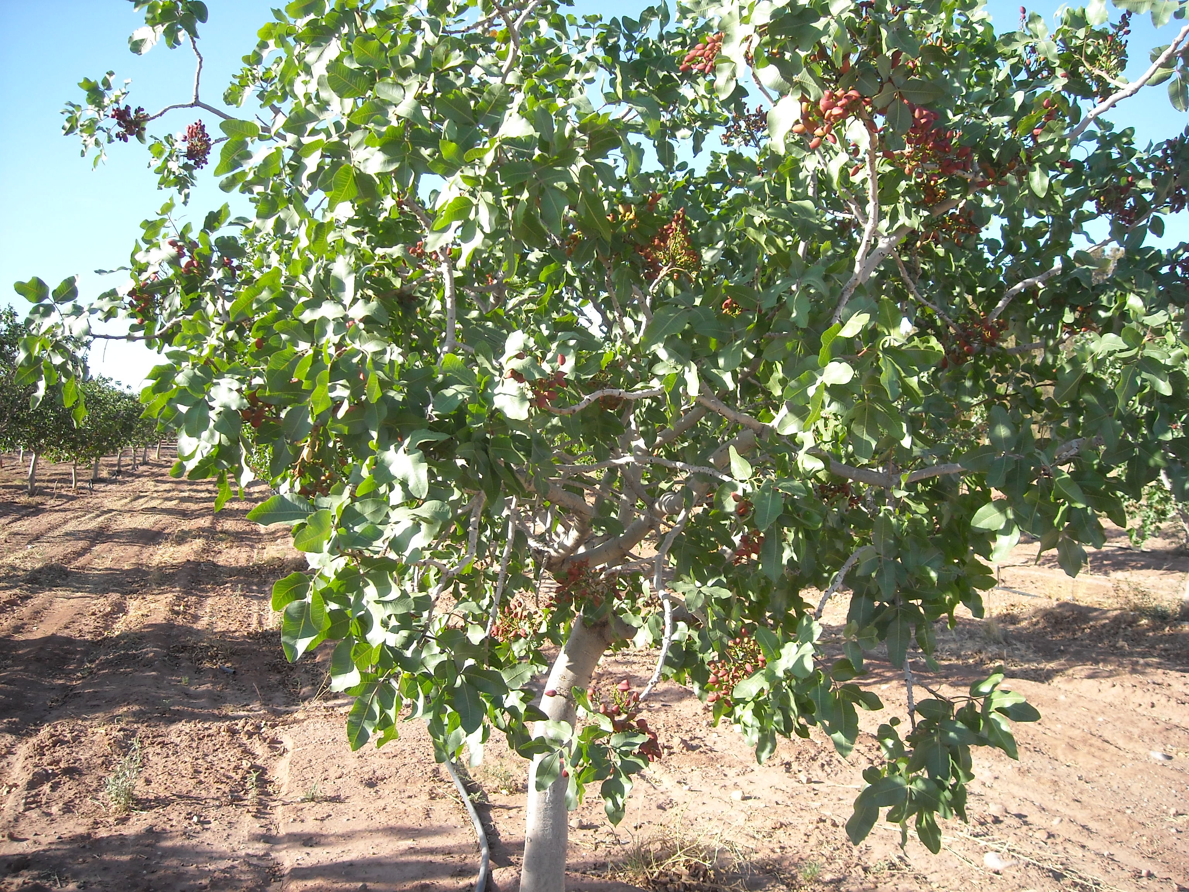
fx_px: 1202
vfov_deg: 40.7
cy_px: 446
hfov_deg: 52.6
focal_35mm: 35
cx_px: 594
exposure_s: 1/309
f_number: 2.8
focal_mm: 5.7
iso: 64
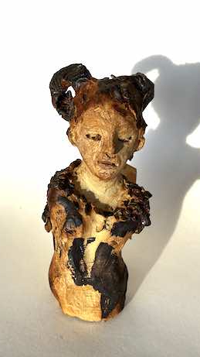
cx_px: 86
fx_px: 500
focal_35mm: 53
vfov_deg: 39.2
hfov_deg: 22.6
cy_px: 179
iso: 64
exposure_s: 1/876
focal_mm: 6.76
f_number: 1.78
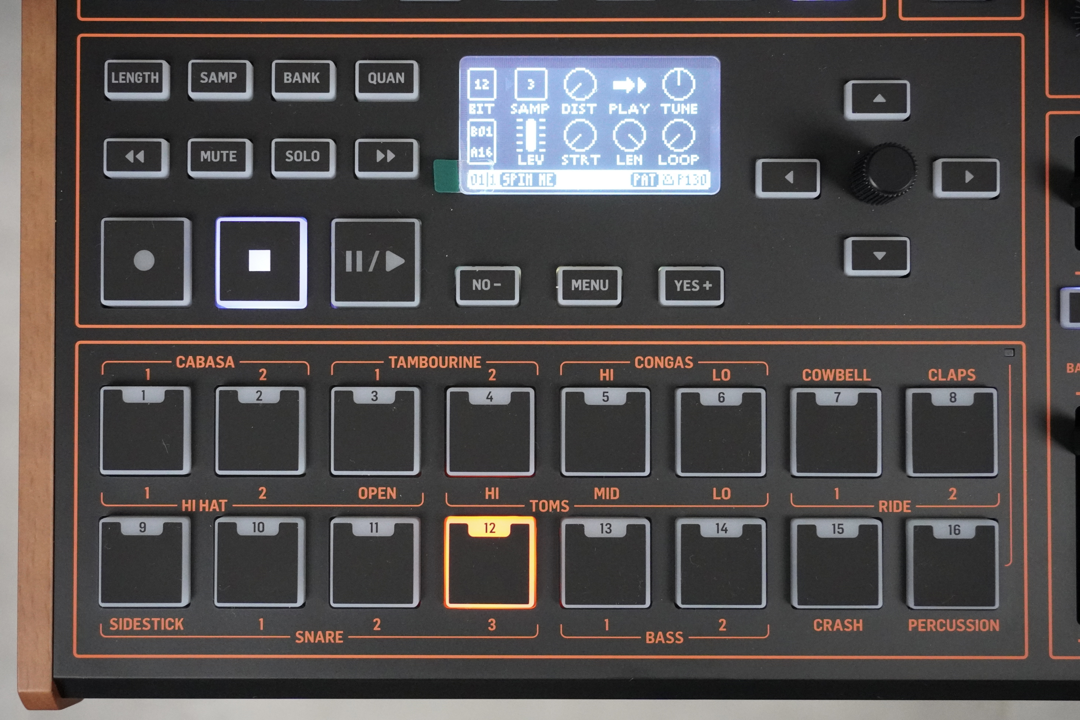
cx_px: 540
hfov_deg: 38.9
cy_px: 360
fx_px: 1530
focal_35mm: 51
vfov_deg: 26.5
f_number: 5
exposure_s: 1/80
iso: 6400
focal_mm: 34
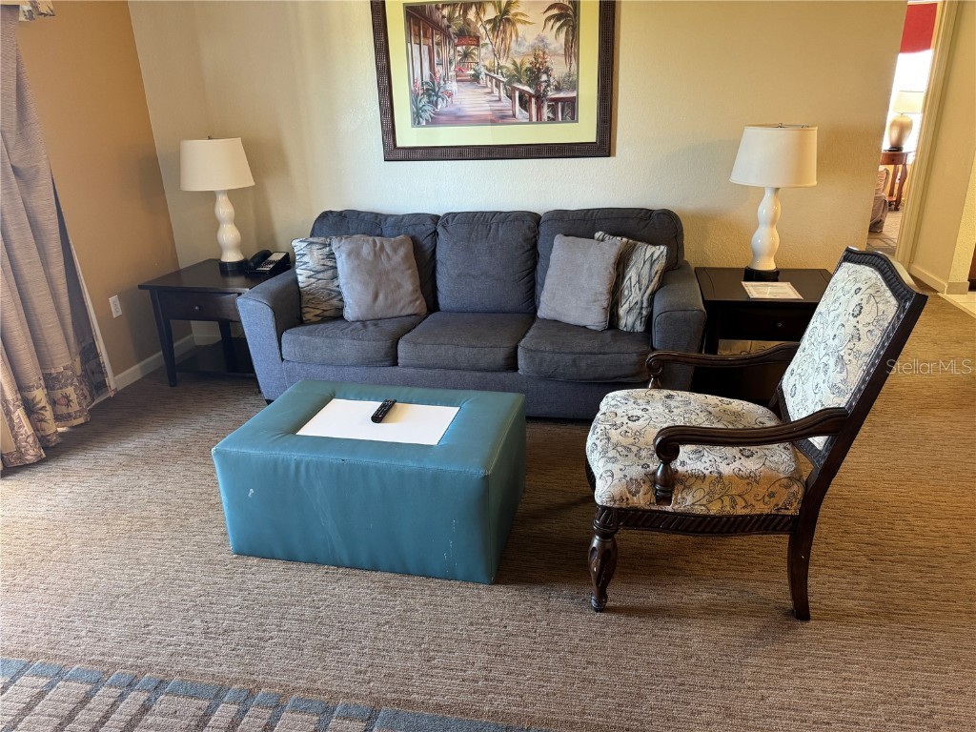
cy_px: 366
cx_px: 488
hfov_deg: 71.6
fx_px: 677
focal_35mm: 24
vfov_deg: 56.8
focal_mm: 6.76
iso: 250
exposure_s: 1/60
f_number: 1.78
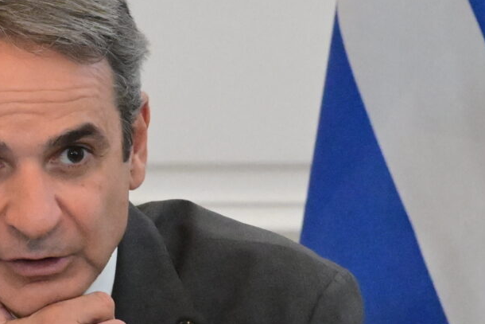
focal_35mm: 590
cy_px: 232
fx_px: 7950
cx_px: 151
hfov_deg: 3.5
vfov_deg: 2.3
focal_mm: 200
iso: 10000
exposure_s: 1/500
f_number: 7.1
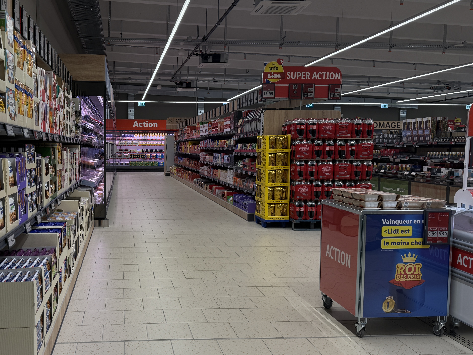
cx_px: 160
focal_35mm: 36
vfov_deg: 39.6
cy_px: 187
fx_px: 492
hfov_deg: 50.5
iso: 64
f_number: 1.78
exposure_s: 1/180
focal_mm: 6.76
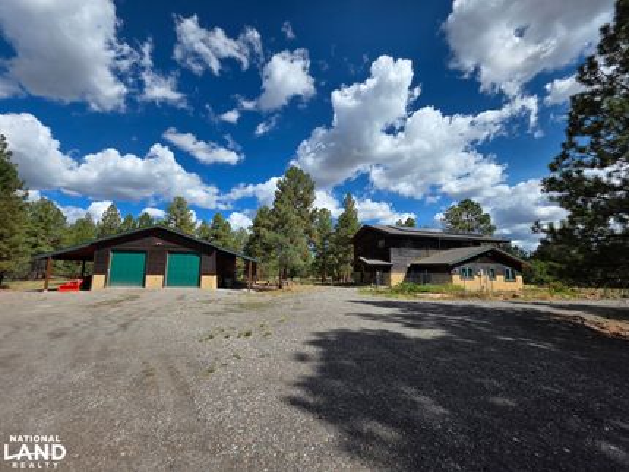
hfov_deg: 106.1
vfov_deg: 90.0
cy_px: 236
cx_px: 314
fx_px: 236
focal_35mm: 13
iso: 40
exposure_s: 1/2490
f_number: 1.9
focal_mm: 2.2
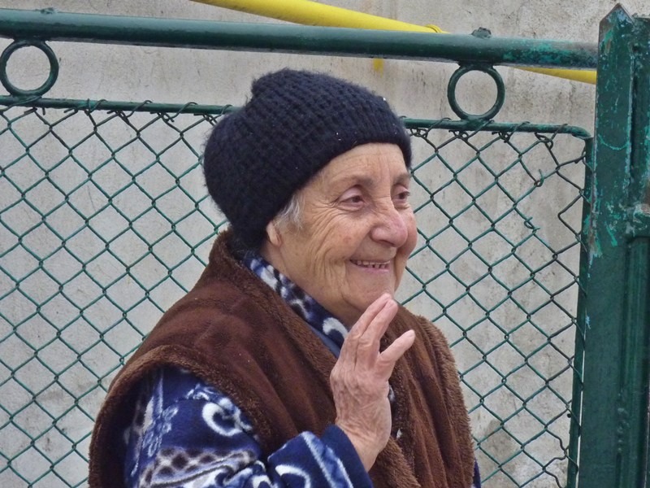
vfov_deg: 9.4
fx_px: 2967
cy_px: 244
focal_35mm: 158
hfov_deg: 12.5
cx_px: 325
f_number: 4.5
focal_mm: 25.9
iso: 400
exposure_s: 1/250
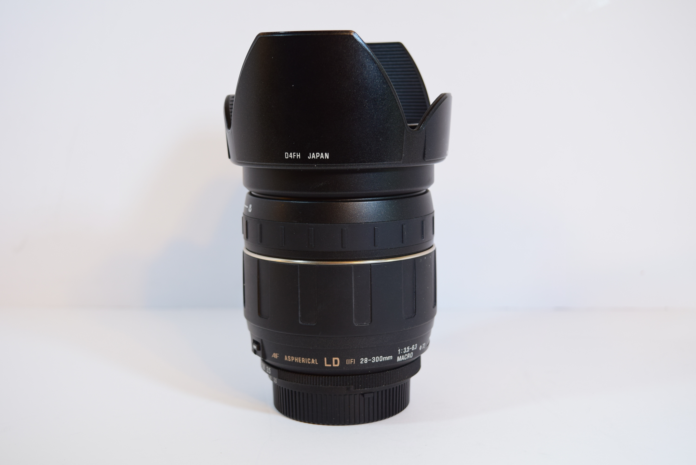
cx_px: 348
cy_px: 232
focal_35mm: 51
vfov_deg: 26.5
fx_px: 987
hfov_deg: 38.9
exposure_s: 1/30
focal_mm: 34
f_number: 7.1
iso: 400
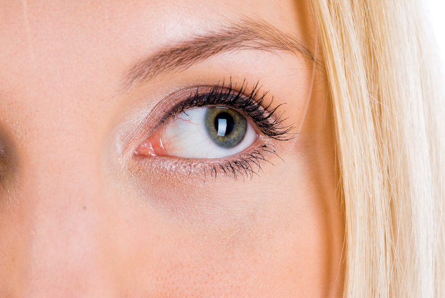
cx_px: 222
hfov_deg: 9.1
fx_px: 2785
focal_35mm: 225
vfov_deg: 6.1
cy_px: 149
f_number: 10
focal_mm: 150
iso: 100
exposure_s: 1/160
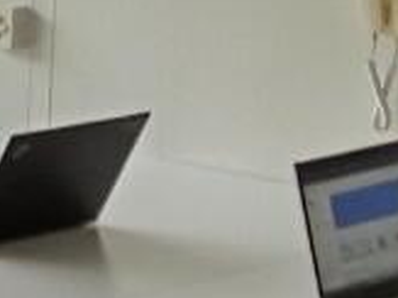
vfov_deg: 8.4
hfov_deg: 10.7
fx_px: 2022
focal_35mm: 176
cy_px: 342
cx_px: -276
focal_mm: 2.78
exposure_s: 1/50
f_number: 2
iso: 125
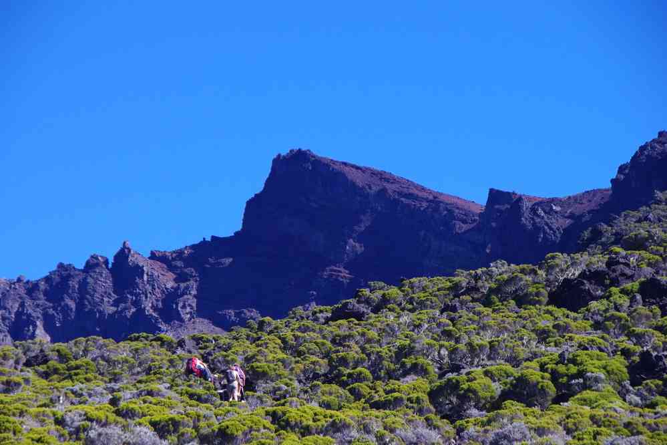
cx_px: 334
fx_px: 3335
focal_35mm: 180
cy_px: 222
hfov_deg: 11.4
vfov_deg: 7.6
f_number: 9
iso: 400
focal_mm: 120
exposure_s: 1/200
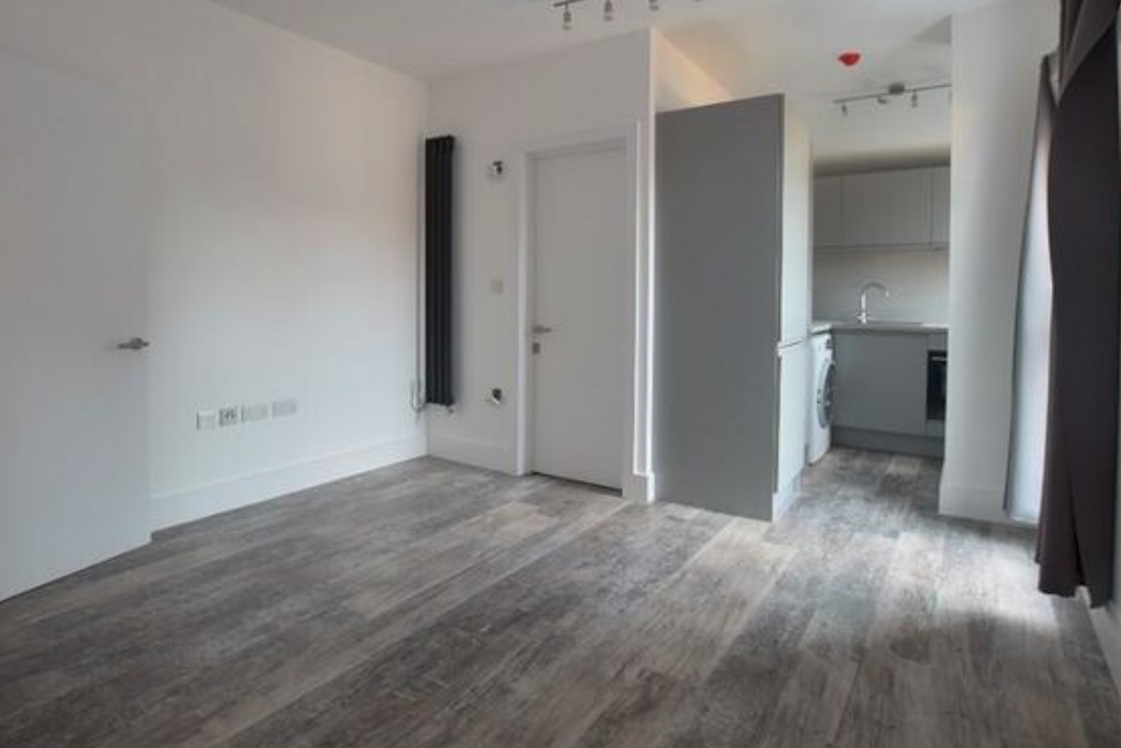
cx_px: 525
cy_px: 309
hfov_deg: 86.8
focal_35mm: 19
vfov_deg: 64.1
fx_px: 592
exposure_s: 1/2.5
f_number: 8
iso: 100
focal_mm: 10
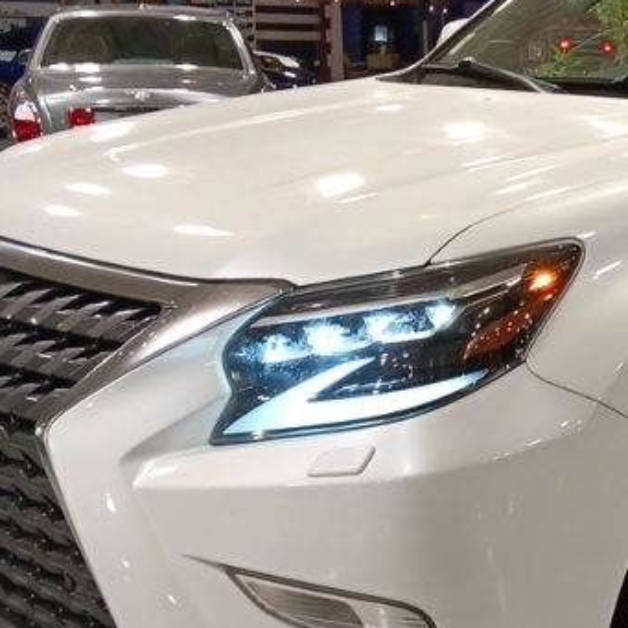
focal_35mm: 69
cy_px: 449
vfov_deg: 24.8
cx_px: 702
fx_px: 1416
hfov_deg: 23.4
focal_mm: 3.98
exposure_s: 1/33.3
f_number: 1.8
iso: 334
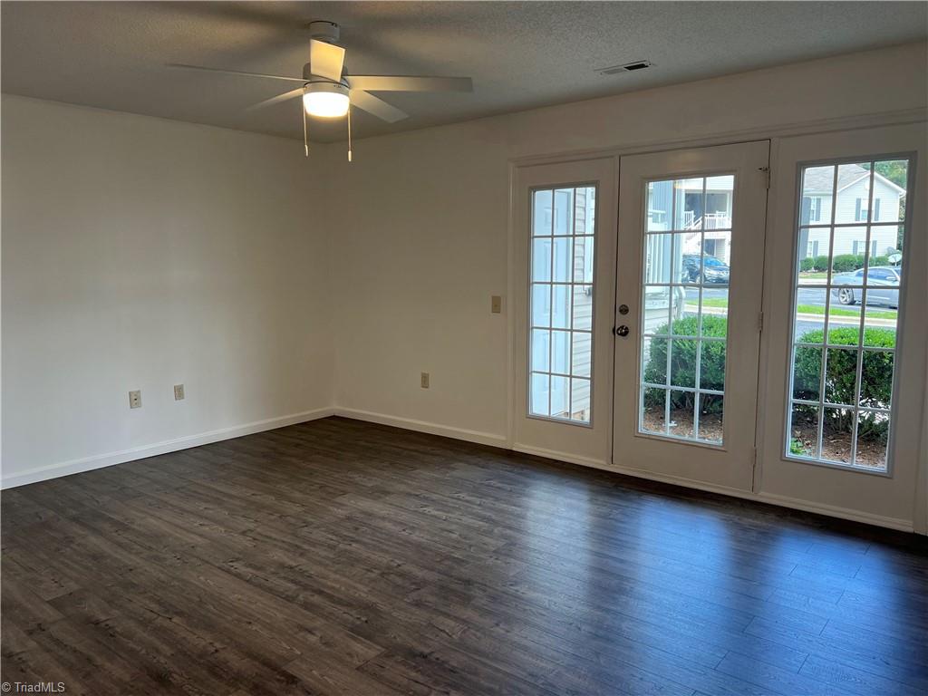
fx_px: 697
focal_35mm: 26
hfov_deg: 67.3
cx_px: 464
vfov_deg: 53.1
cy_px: 348
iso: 64
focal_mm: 5.7
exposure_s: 1/120
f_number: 1.5
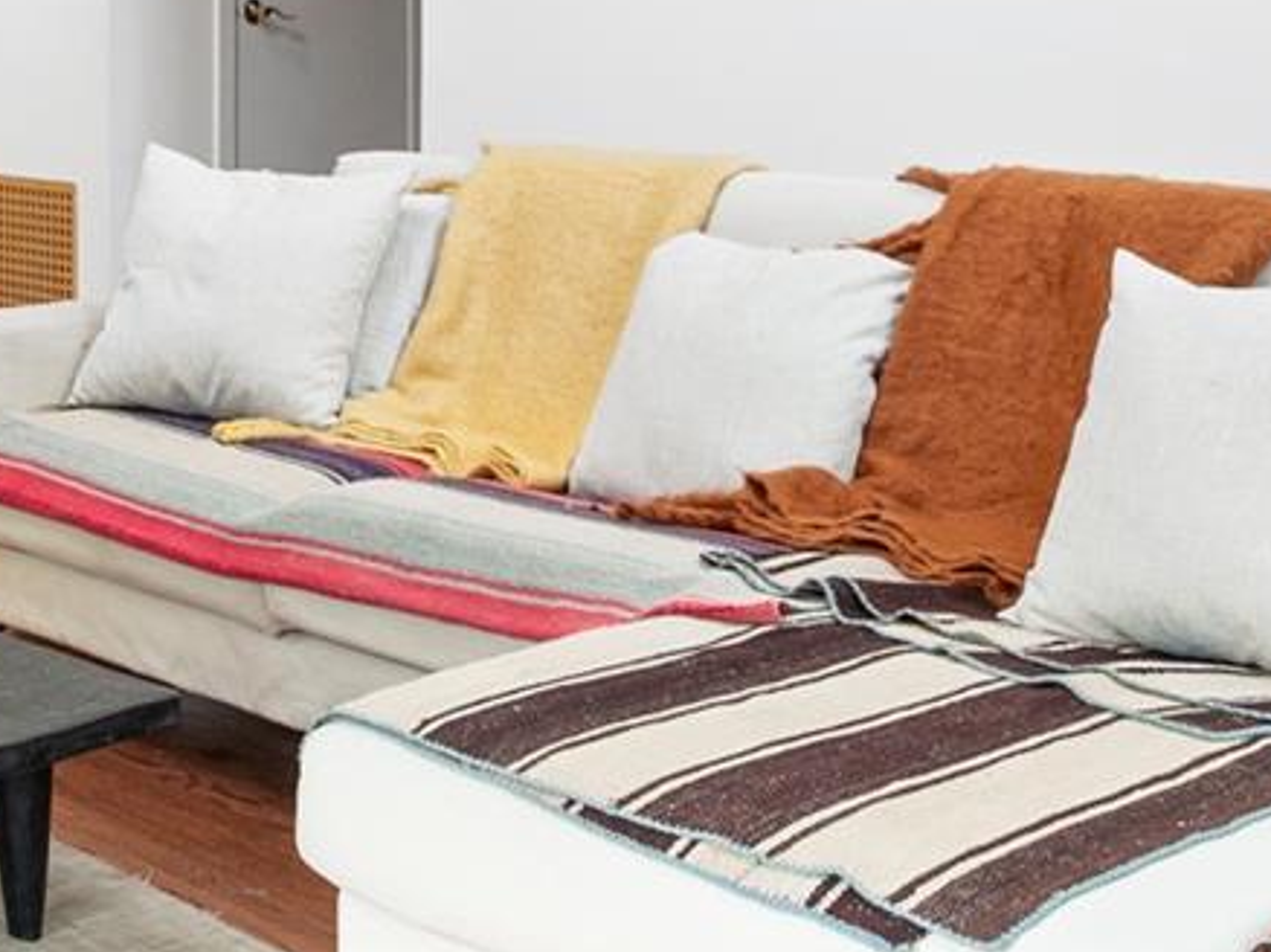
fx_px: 2642
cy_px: -57
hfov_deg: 25.5
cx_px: -44
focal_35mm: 72
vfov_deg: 19.7
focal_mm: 16
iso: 400
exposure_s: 1/25
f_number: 8
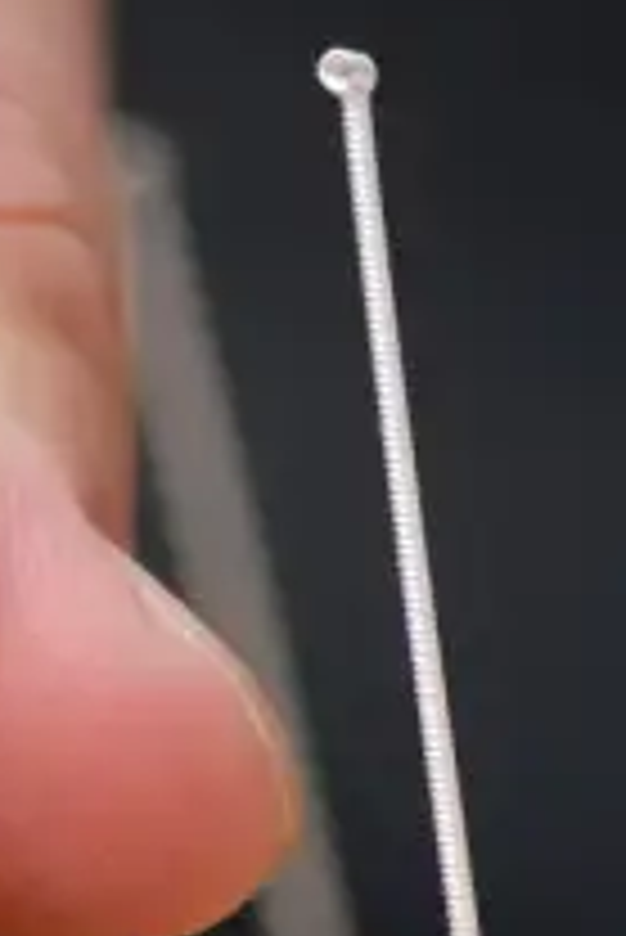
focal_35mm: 545
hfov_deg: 2.5
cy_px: 810
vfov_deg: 3.8
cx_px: 113
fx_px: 14184
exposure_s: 1/100
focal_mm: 105
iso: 100
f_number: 3
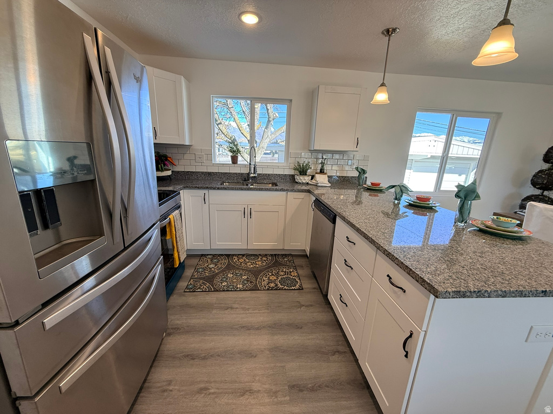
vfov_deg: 85.7
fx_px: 224
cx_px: 276
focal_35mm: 14
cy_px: 207
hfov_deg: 102.1
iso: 80
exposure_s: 1/120
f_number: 2.2
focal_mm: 2.22
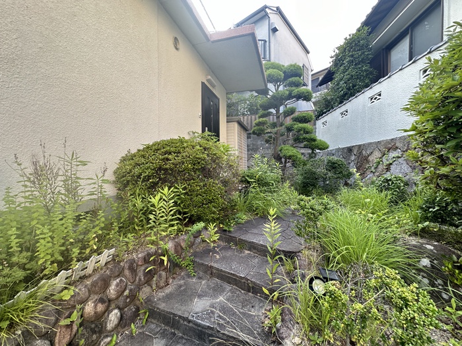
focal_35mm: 14
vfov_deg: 85.7
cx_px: 231
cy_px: 173
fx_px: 187
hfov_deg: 102.1
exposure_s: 1/99
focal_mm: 2.22
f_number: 2.2
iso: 80
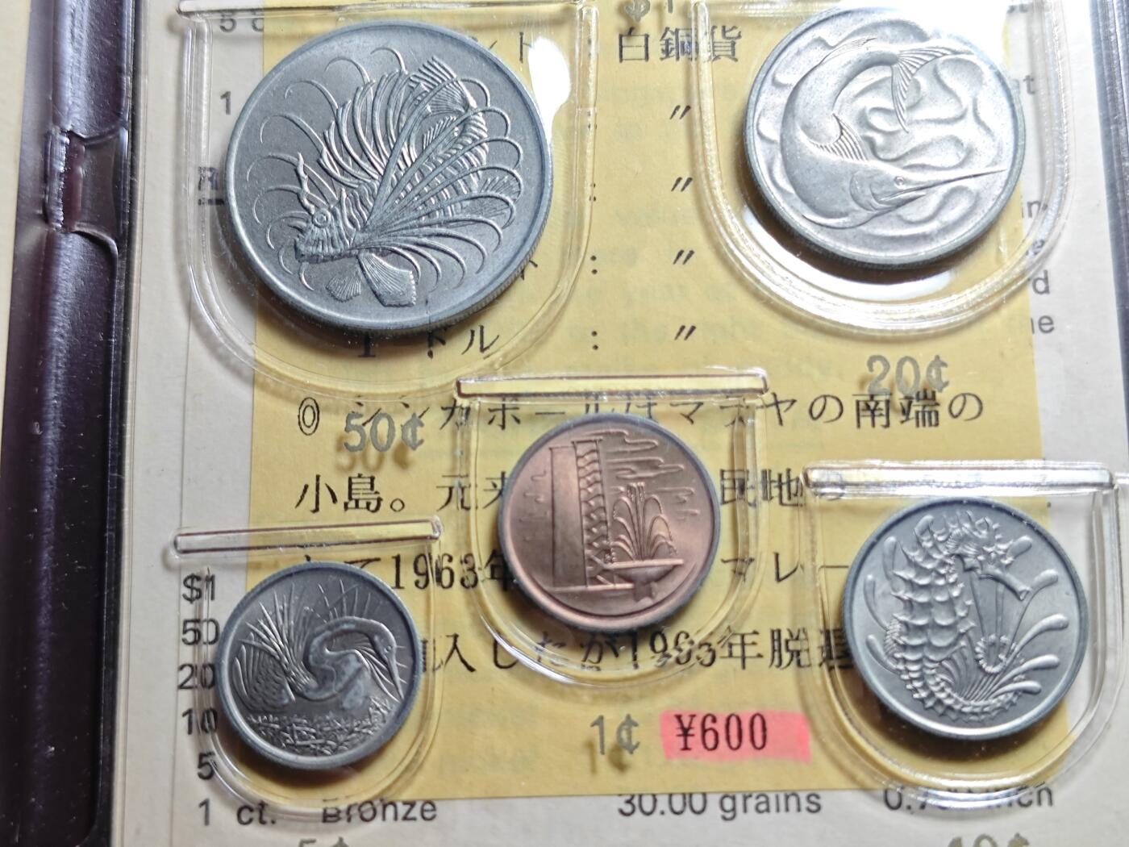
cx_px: 564
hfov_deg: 38.9
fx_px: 1598
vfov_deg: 29.7
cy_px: 424
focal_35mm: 49
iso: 200
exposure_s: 1/66
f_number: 1.6
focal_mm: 5.84
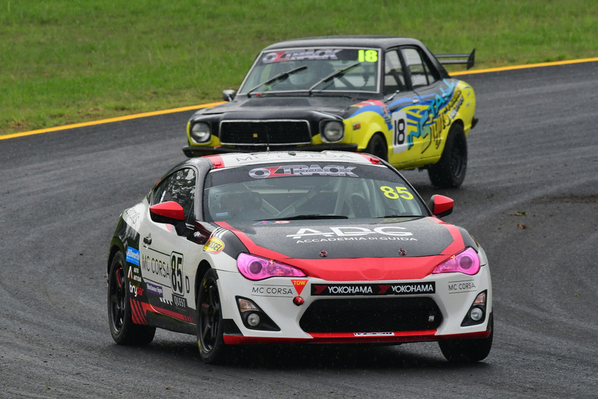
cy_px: 200
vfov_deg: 2.3
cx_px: 299
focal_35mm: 600
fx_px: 9970
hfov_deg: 3.4
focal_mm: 400
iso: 1000
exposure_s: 1/640
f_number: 11
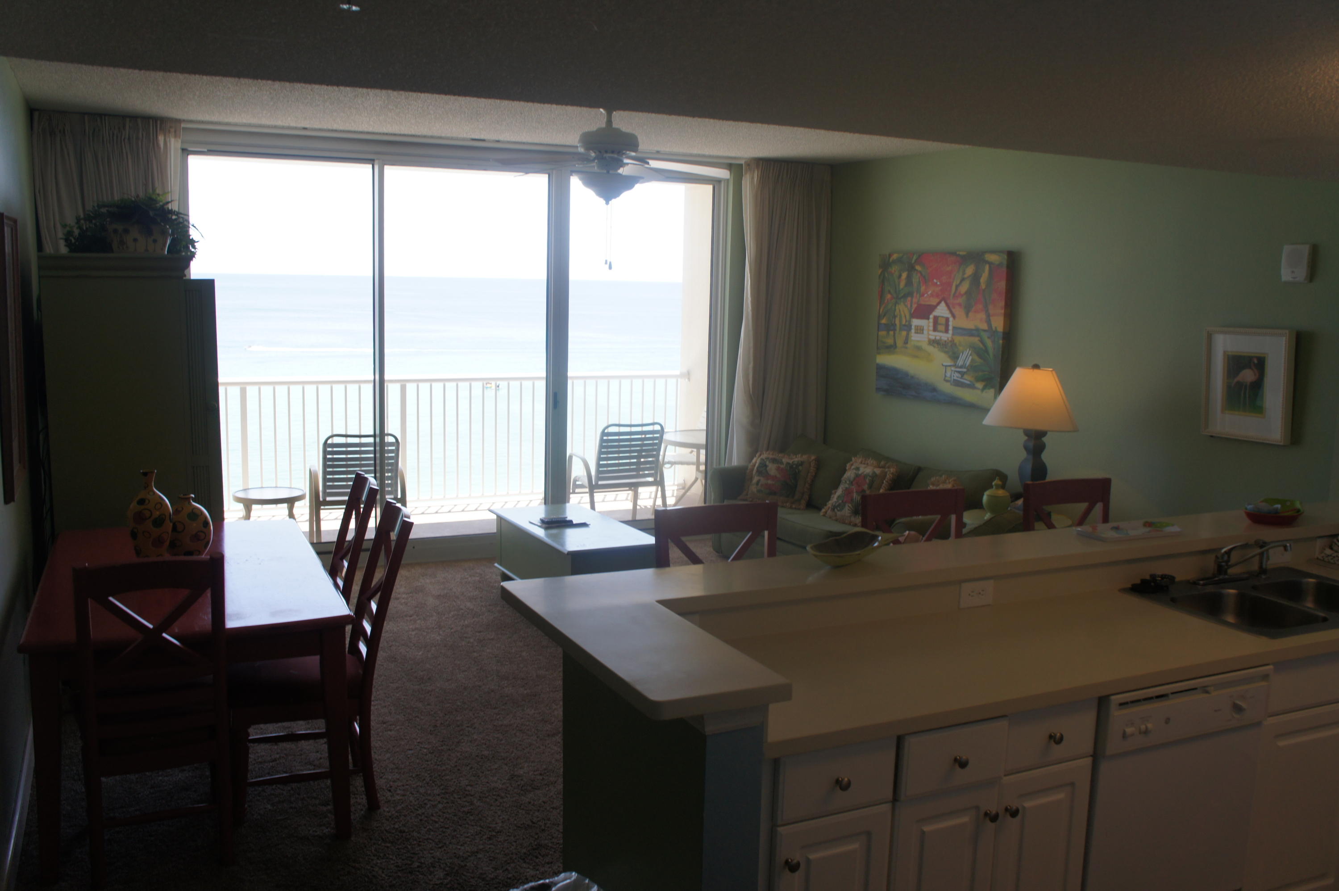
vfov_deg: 43.6
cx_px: 670
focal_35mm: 30
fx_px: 1115
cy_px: 446
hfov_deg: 62.0
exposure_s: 1/80
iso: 200
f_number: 5.6
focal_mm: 20
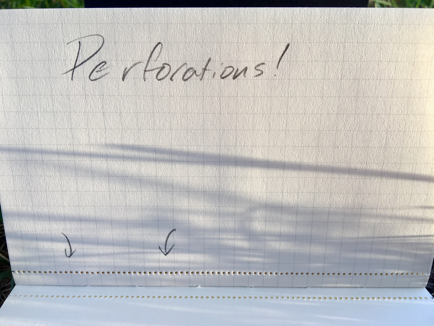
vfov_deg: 48.2
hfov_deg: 61.7
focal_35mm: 29
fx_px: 364
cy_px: 163
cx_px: 217
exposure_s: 1/279
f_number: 2.2
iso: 25
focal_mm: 4.15
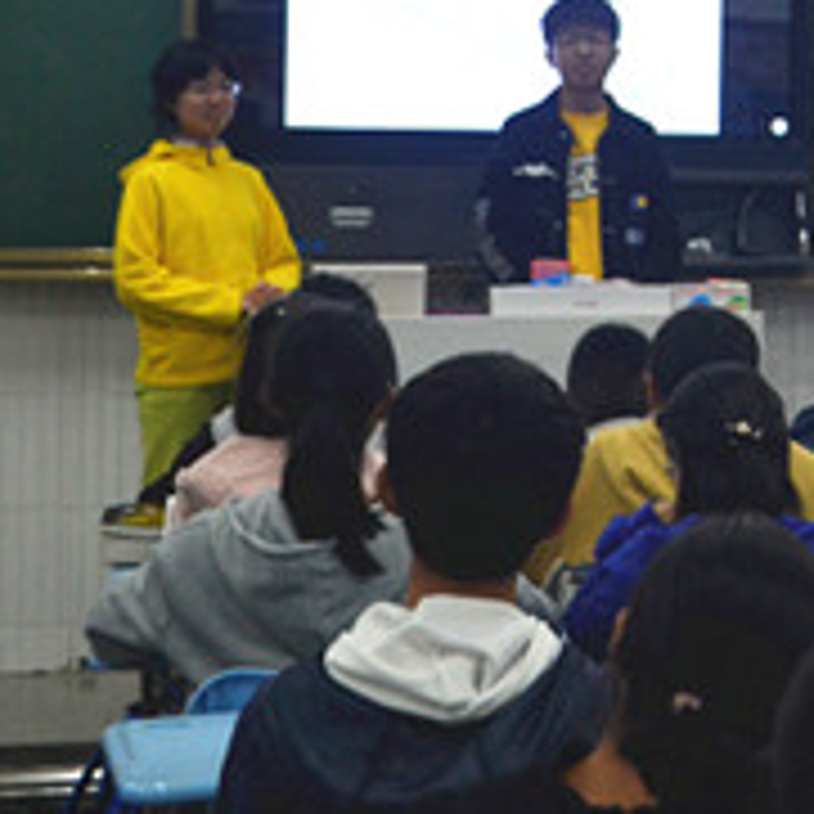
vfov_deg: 15.6
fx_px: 2926
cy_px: 29
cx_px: 836
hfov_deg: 15.5
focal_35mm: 110
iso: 800
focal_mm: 26
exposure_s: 1/60
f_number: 4.2
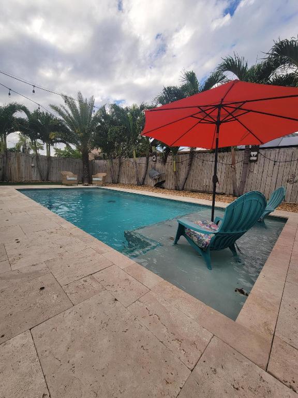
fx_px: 149
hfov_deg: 89.9
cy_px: 199
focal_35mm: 13
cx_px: 149
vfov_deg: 106.2
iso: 50
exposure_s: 1/1114
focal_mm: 2.2
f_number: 2.2
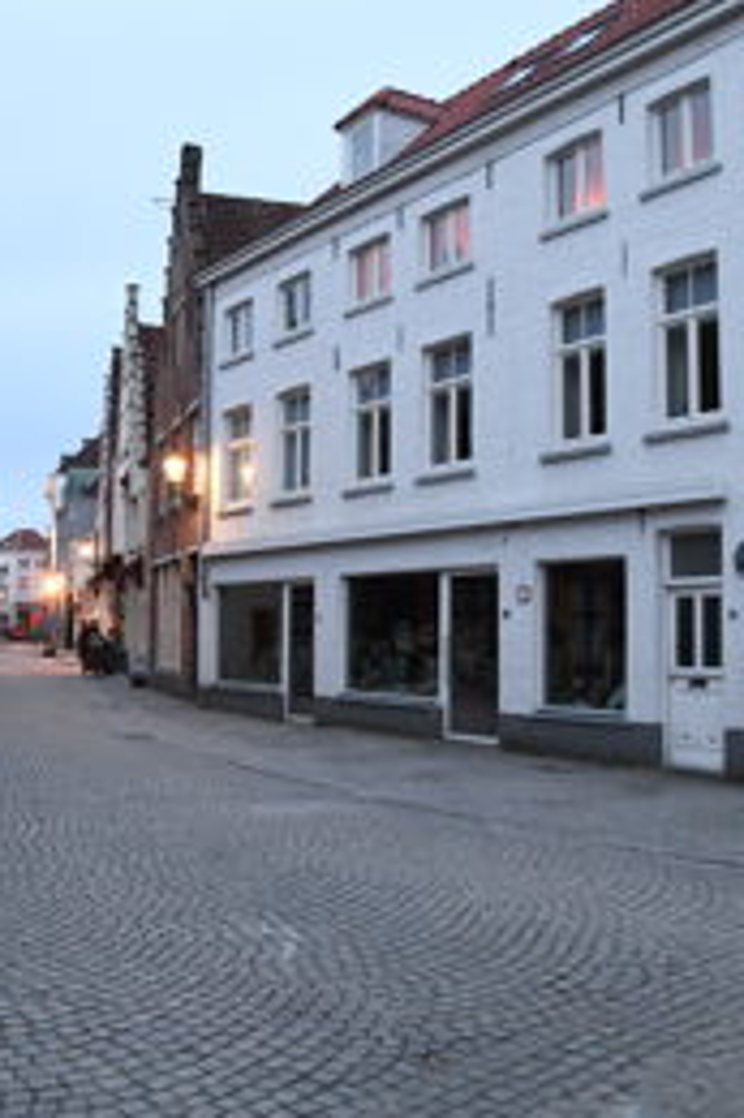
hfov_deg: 35.9
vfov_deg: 51.9
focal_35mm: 37
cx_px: 366
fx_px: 1148
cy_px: 561
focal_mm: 16
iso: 5000
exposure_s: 1/60
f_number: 5
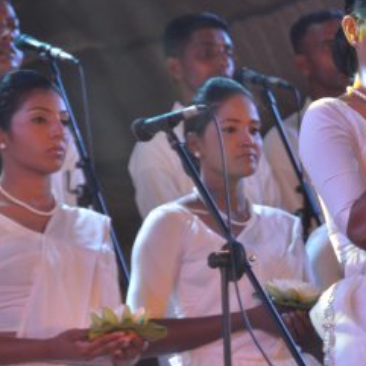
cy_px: 183
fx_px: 4546
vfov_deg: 4.6
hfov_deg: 4.6
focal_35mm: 380
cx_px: 453
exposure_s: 1/80
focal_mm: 120
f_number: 5.3
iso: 320
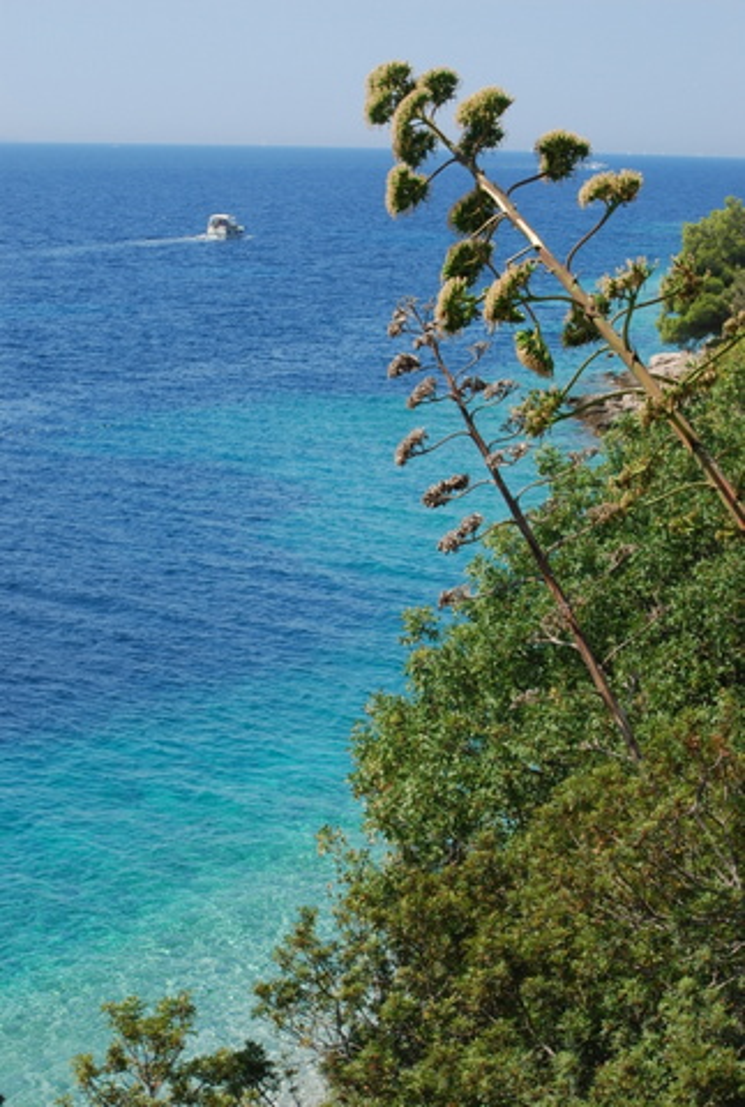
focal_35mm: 82
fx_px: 2544
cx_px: 372
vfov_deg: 24.5
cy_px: 554
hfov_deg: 16.7
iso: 200
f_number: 10
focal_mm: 55
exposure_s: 1/200
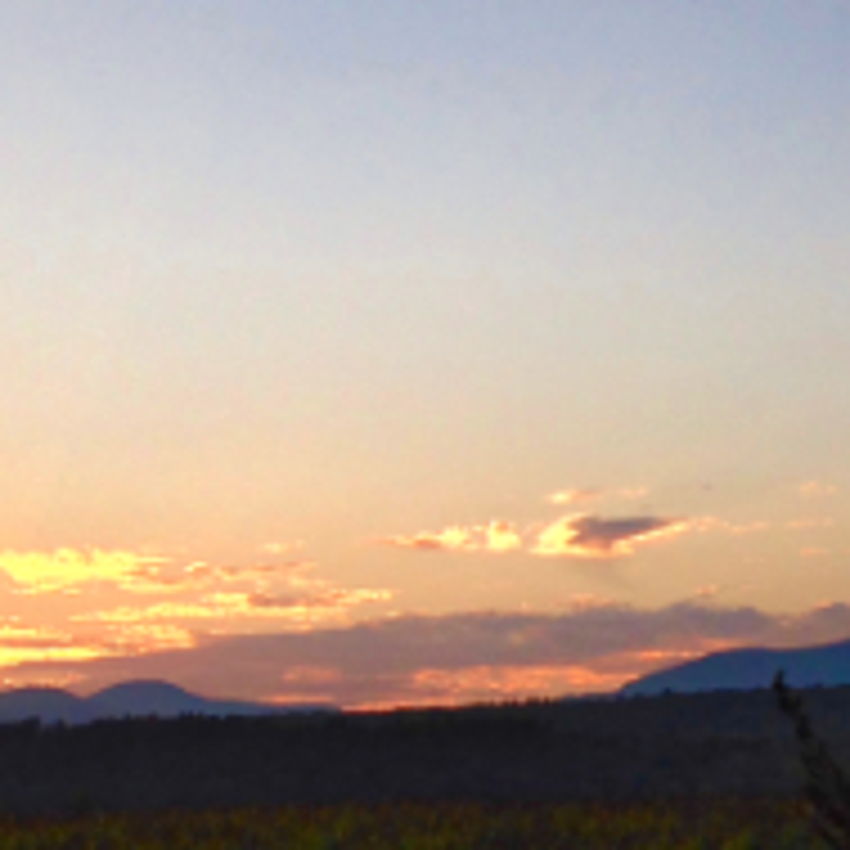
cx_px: 553
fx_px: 2778
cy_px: 472
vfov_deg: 17.4
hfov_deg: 17.4
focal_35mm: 100
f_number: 2.4
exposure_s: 1/484
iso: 50
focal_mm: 4
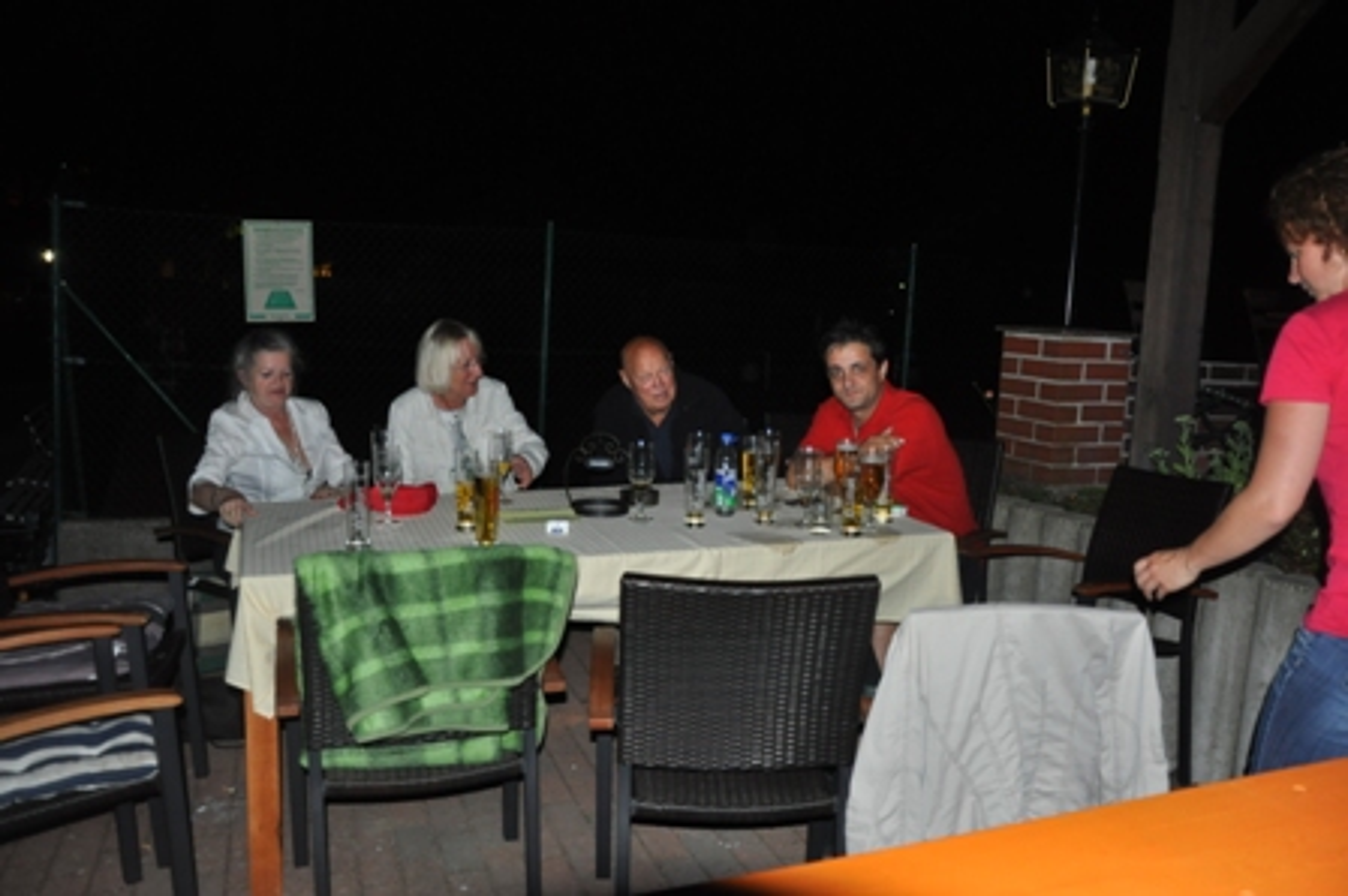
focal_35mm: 27
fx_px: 1010
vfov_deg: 47.9
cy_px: 448
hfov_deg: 67.4
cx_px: 674
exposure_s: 1/60
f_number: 3.5
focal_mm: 18
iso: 800
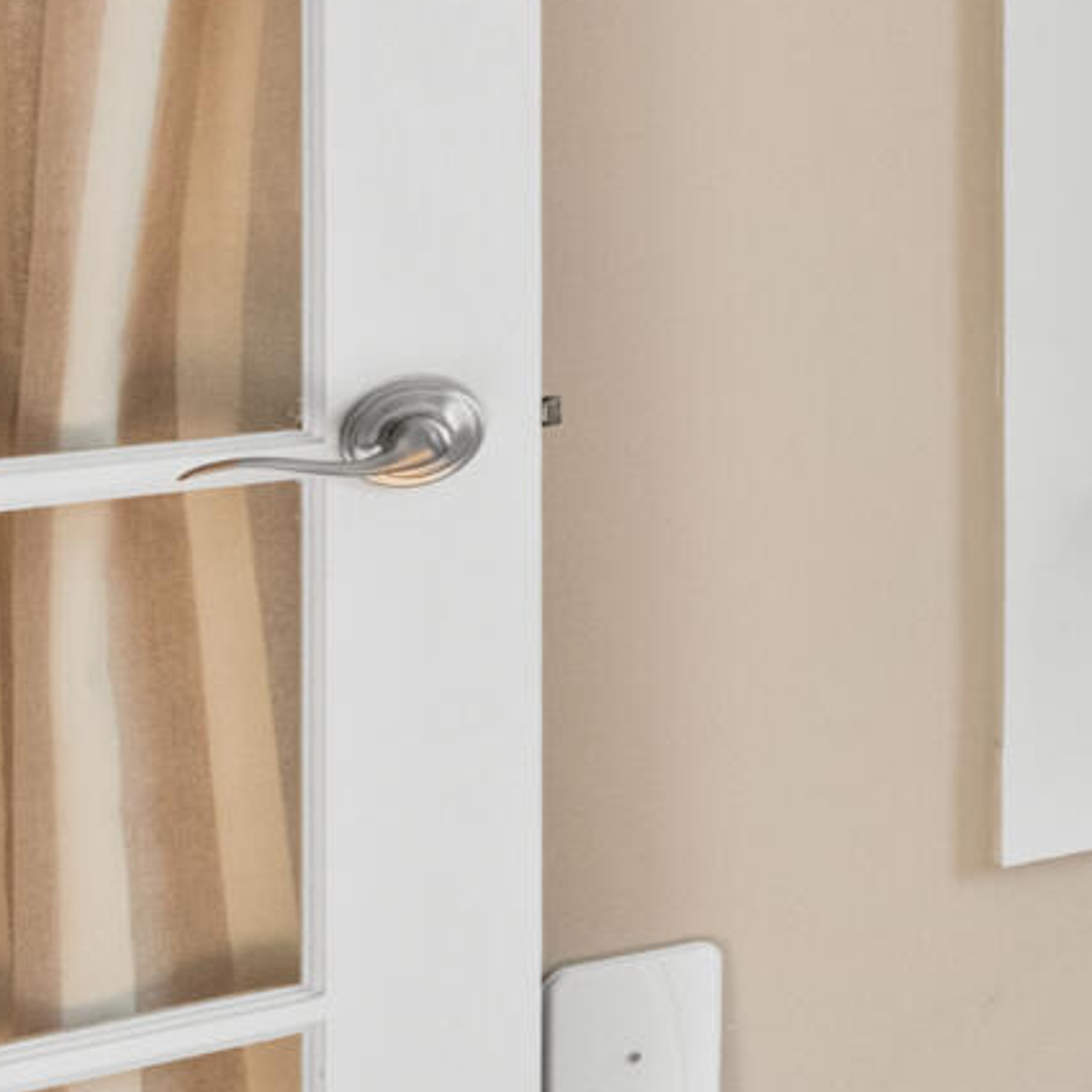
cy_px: -77
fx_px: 2784
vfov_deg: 21.2
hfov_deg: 12.0
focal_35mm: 78
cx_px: 3163
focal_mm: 8.7
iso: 500
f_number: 8
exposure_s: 1/40
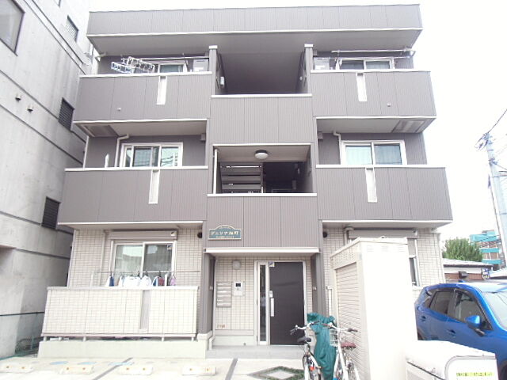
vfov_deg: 56.8
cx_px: 254
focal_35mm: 24
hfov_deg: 71.6
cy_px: 190
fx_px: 352
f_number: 3
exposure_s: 1/60
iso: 64
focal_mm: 4.24
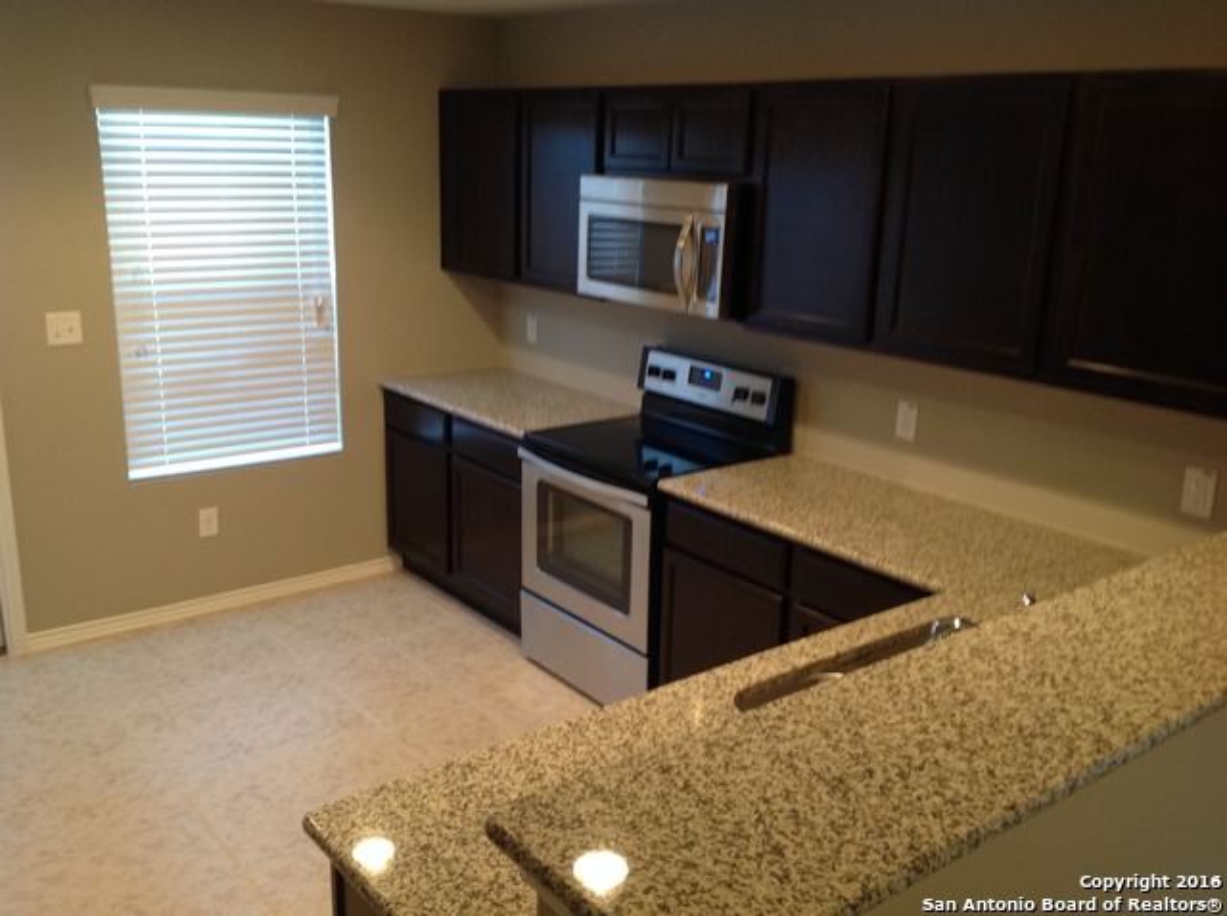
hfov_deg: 52.7
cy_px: 458
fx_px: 1239
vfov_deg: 40.6
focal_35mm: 35
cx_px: 614
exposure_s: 1/15
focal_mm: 4.28
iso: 125
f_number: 2.4
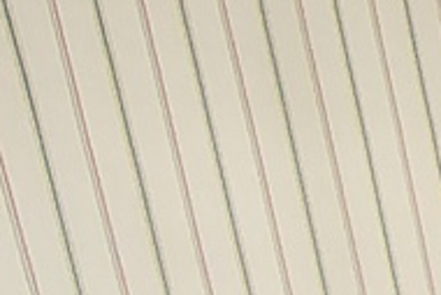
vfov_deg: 9.5
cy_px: 755
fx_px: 1545
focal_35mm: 126
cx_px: 1595
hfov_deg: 9.2
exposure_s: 1/24
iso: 416
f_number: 2.2
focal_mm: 2.13
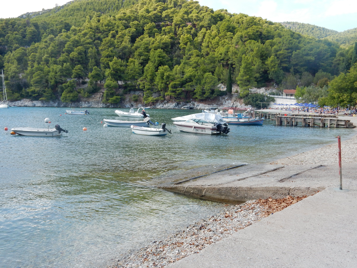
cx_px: 178
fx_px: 371
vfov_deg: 39.7
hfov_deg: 51.4
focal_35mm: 36
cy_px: 134
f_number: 4
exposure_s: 1/400
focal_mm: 6.4
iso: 125
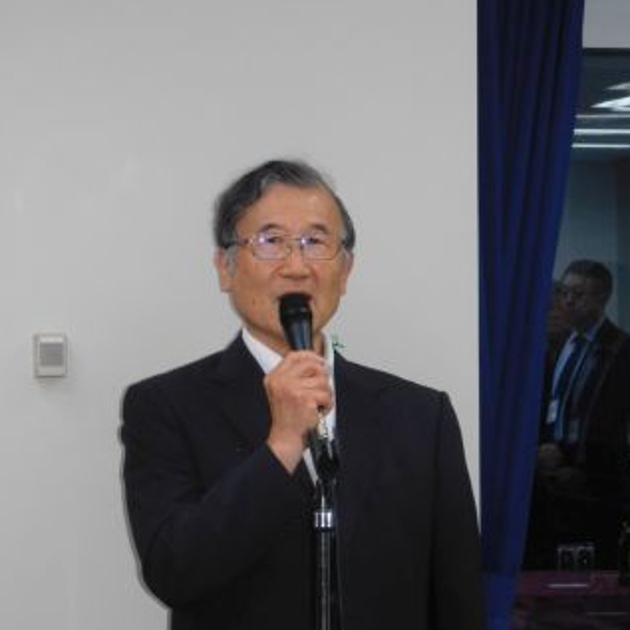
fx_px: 2821
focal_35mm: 137
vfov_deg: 12.7
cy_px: 416
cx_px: 316
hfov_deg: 12.7
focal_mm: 20.3
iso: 280
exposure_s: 1/60
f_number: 4.8
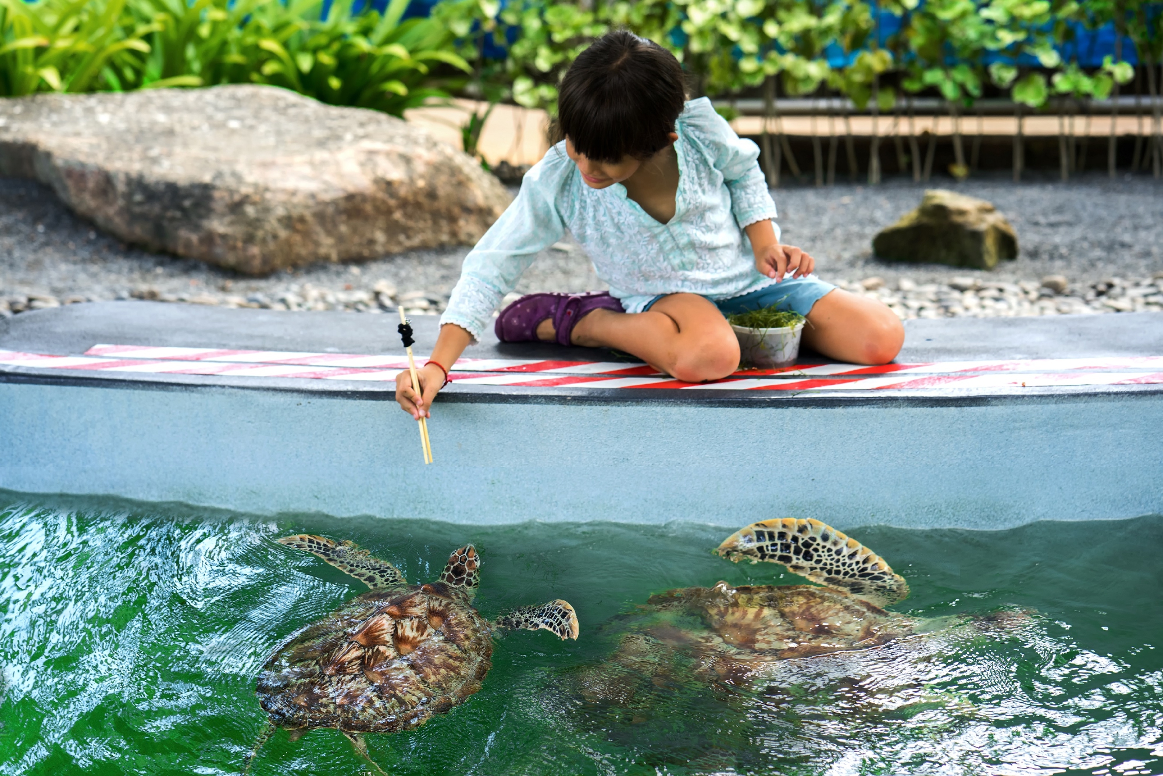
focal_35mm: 85
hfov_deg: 23.9
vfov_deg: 16.1
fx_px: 2747
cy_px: 388
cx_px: 582
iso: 400
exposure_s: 1/160
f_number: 4
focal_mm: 85
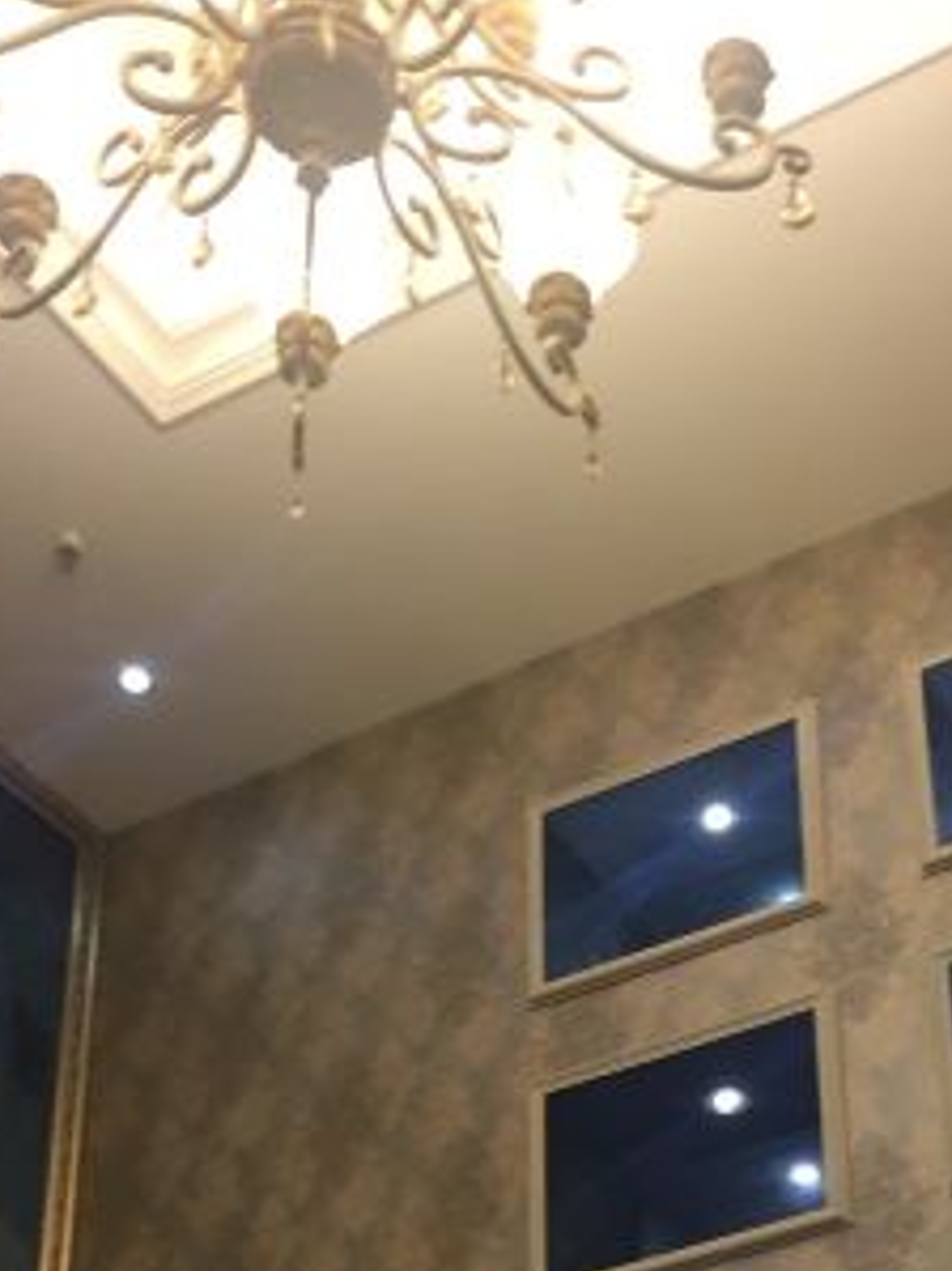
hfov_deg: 21.4
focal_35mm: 68
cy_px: 1326
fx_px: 2495
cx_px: 712
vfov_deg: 26.7
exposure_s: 1/33
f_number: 2.2
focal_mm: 4.15
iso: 125
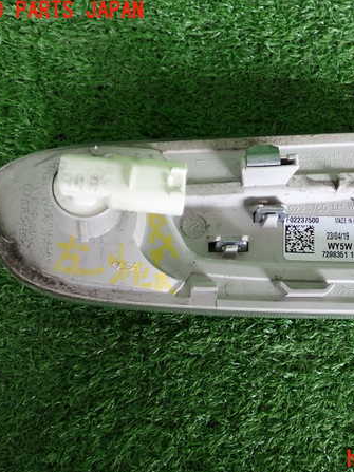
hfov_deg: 32.9
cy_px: 235
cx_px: 268
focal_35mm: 43
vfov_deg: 43.9
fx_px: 587
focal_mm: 5.79
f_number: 2.4
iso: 200
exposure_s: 1/80
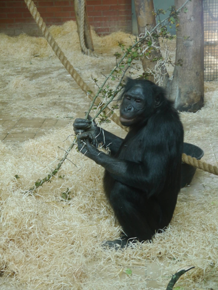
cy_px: 145
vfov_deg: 23.3
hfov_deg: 17.6
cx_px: 109
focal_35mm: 84
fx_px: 705
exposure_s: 1/6
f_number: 5.6
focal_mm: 42
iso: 800
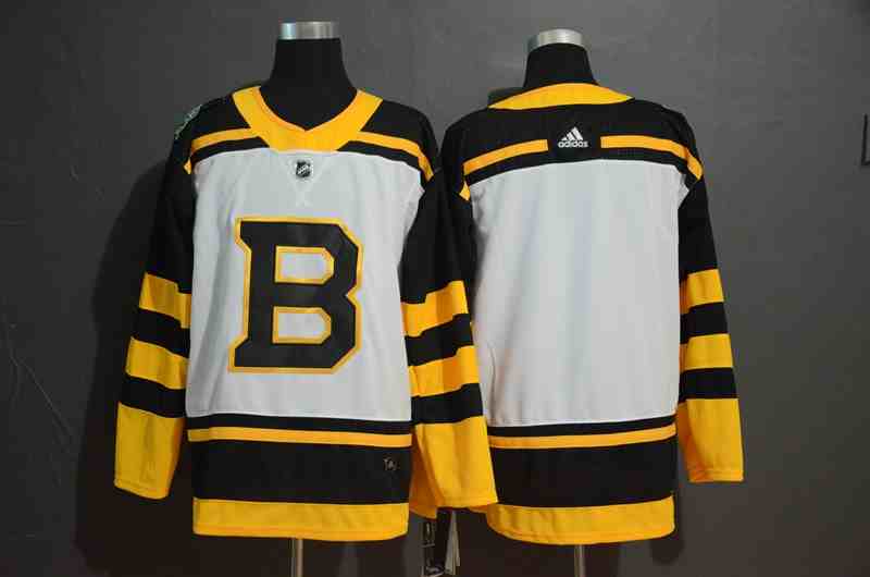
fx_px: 1158
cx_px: 435
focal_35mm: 48
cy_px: 288
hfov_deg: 41.2
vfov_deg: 28.0
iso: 4000
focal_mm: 32
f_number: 4
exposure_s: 1/30
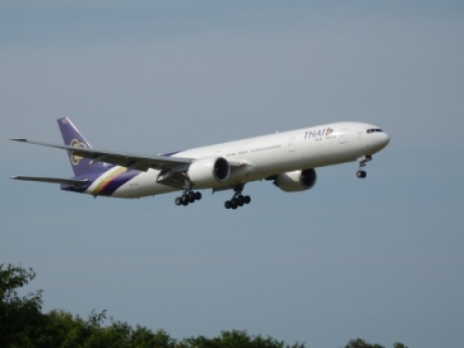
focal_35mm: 185
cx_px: 232
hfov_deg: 10.7
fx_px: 2480
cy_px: 174
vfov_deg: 8.0
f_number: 5.8
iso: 80
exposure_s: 1/640
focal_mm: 33.2
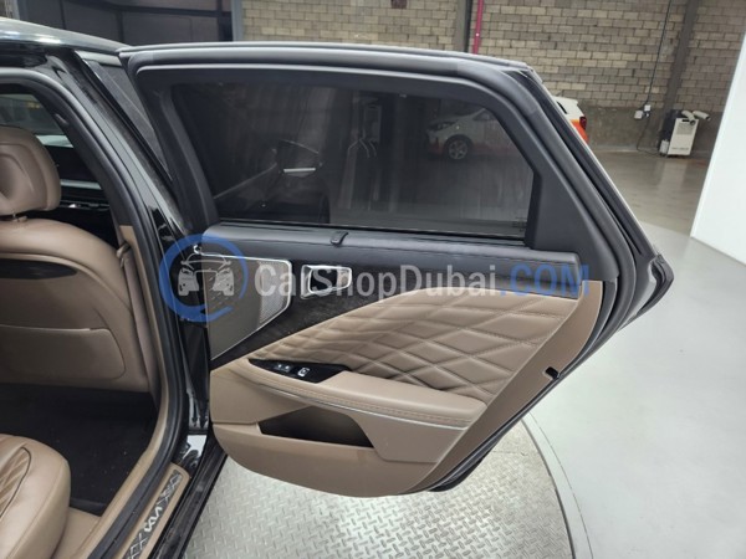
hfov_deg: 73.9
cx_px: 373
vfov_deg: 58.9
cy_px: 280
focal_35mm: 23
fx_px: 496
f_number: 1.8
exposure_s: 1/120
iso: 100
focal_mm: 5.4
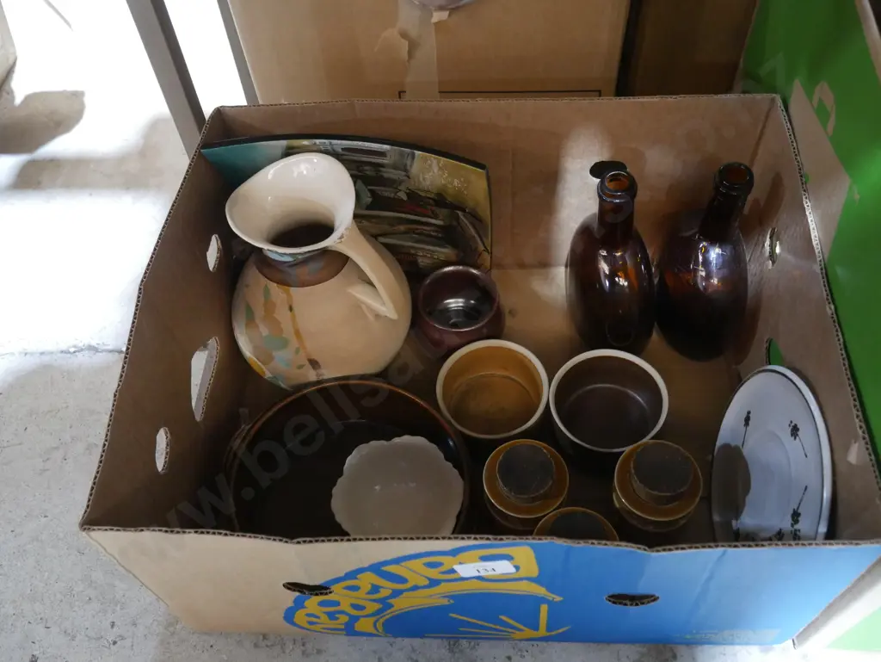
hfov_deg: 56.8
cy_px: 331
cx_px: 440
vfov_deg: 44.2
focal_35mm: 32
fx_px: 815
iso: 3200
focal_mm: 16
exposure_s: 1/60
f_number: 3.6
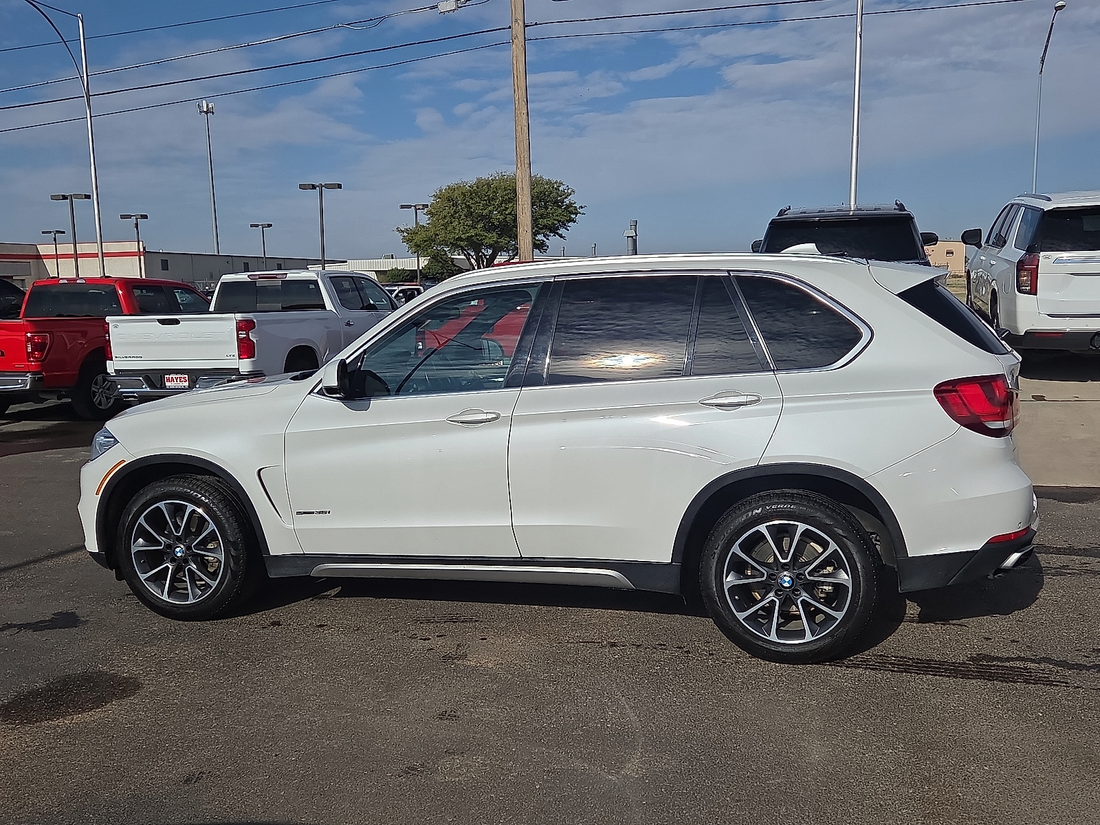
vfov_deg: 44.2
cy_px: 412
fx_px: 1017
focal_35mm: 32
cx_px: 550
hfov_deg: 56.8
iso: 26
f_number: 1.8
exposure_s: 1/5000
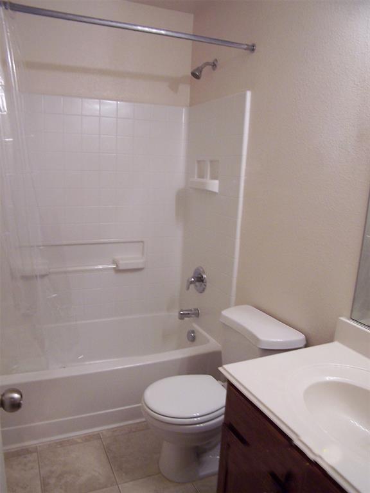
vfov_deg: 49.0
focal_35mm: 38
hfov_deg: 37.7
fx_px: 542
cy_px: 246
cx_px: 185
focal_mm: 6.3
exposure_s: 1/20
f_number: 2.8
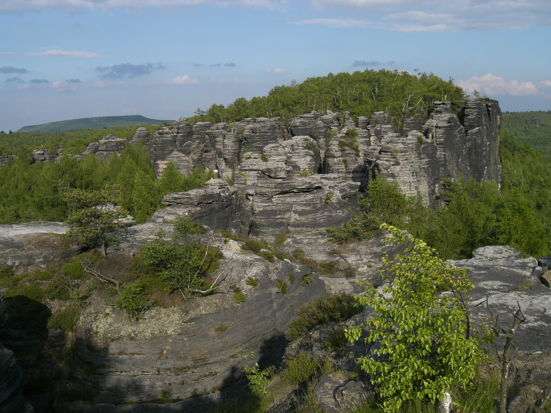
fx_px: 605
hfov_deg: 49.0
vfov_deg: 37.7
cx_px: 276
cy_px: 206
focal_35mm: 38
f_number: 4.4
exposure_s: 1/500
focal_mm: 6.3
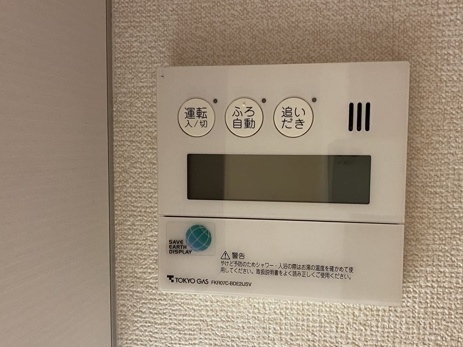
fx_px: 441
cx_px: 263
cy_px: 188
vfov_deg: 42.9
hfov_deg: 55.2
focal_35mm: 33
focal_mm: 4.25
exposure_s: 1/50
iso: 250
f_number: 1.8
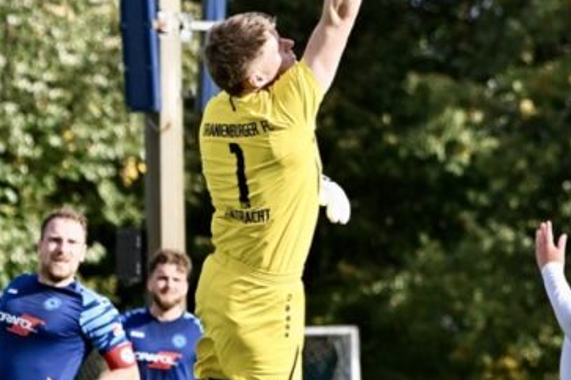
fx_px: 8945
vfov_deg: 2.4
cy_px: 247
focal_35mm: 564
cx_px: 577
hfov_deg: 3.7
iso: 500
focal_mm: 200
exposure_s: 1/1600
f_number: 6.3
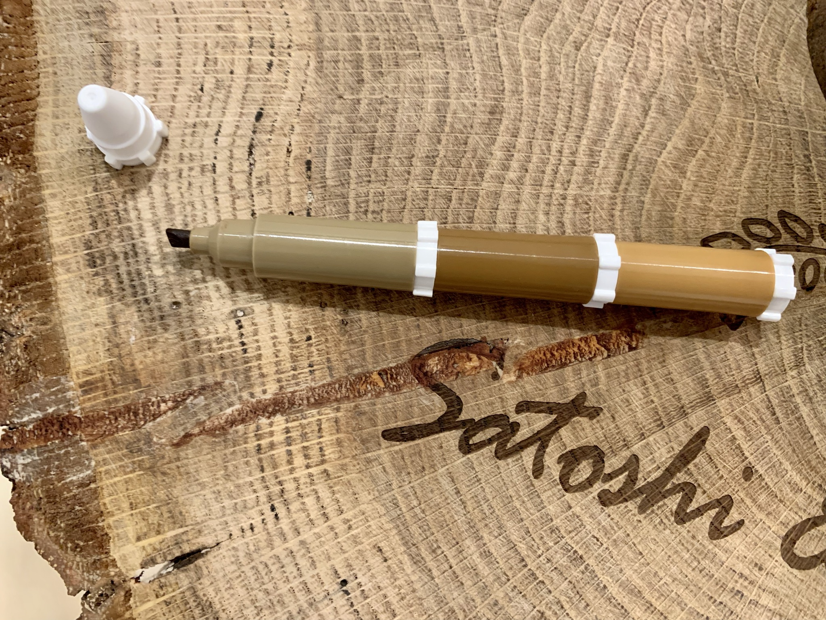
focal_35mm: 26
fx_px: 620
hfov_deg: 67.3
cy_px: 310
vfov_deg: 53.1
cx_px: 413
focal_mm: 4.25
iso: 320
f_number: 1.8
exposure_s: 1/50
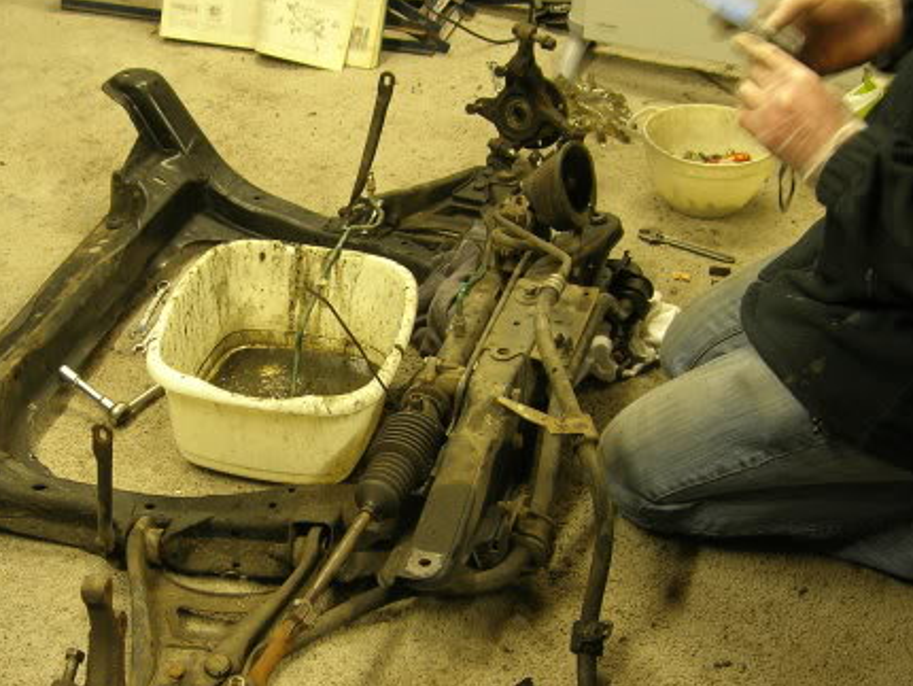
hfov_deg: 31.3
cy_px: 399
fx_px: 1610
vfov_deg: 24.0
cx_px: 282
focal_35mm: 61
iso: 64
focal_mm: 8.5
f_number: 2.9
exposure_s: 1/4.2
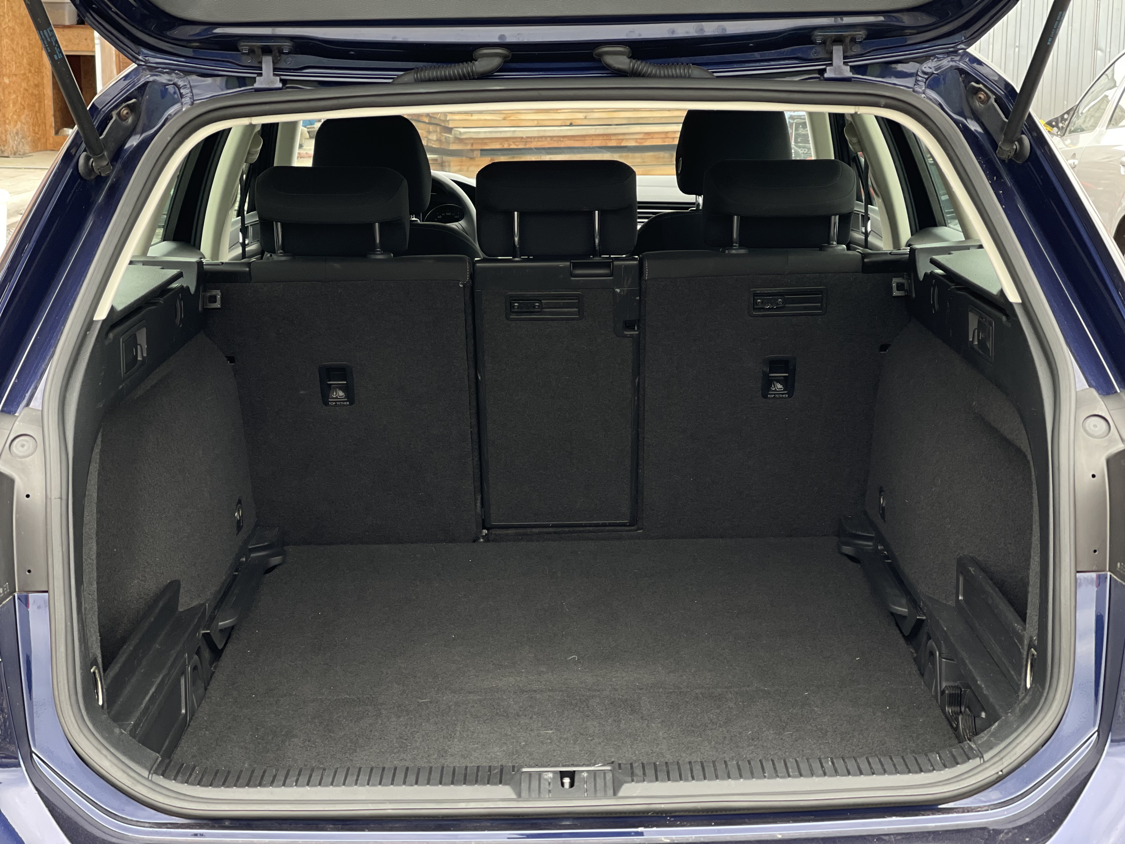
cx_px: 562
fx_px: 2080
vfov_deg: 22.9
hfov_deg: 30.3
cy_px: 422
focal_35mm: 64
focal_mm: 7.5
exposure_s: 1/121
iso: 100
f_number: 2.2
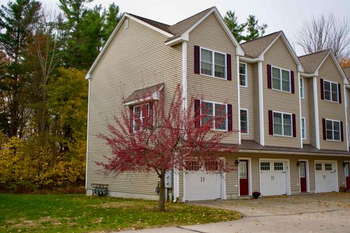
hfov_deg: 50.7
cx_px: 175
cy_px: 116
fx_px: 369
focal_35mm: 38
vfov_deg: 35.0
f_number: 5.6
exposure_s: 1/1000
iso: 500
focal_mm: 38
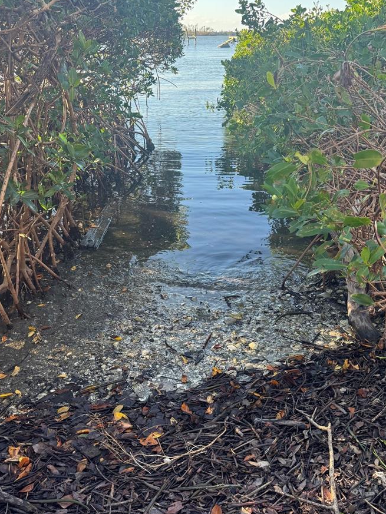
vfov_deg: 55.3
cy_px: 243
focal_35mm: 33
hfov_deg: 43.0
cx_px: 190
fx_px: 491
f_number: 1.78
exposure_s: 1/340
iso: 80
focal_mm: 6.76
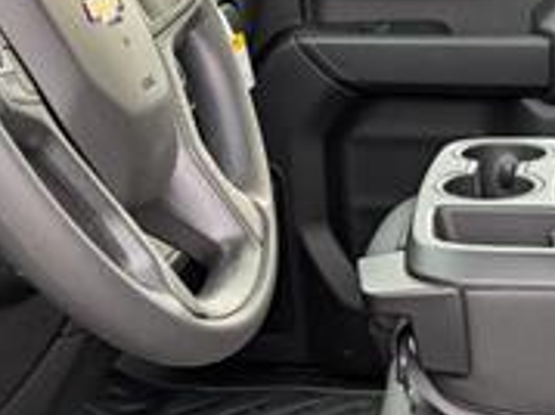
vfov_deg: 16.2
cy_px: 548
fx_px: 1378
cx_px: 518
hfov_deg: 22.1
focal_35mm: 86
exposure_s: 1/90.1
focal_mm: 6.9
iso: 72
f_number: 1.68
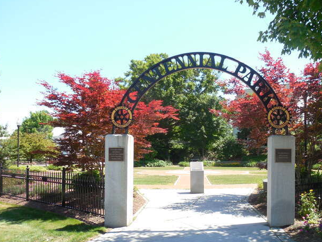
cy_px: 148
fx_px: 307
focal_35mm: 33
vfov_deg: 42.7
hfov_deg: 54.8
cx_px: 198
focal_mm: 4.5
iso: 125
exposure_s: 1/400
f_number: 3.3
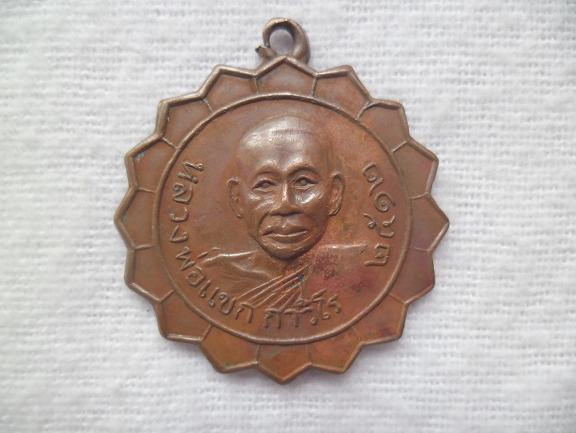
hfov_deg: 65.3
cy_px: 216
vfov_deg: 51.4
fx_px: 449
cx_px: 288
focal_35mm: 27
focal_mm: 4.9
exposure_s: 1/58
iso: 100
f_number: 3.5
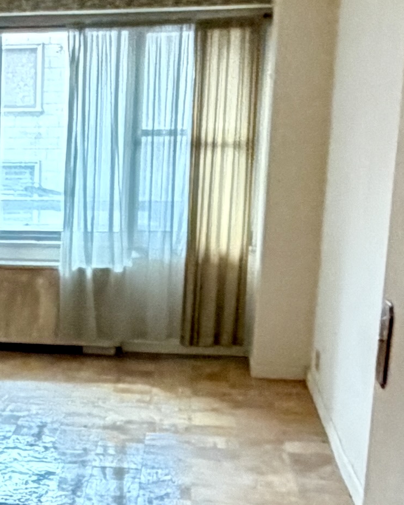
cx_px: -191
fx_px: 1256
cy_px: 388
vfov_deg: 22.5
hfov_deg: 16.7
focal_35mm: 84
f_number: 2.2
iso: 500
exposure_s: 1/60
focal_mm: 2.22
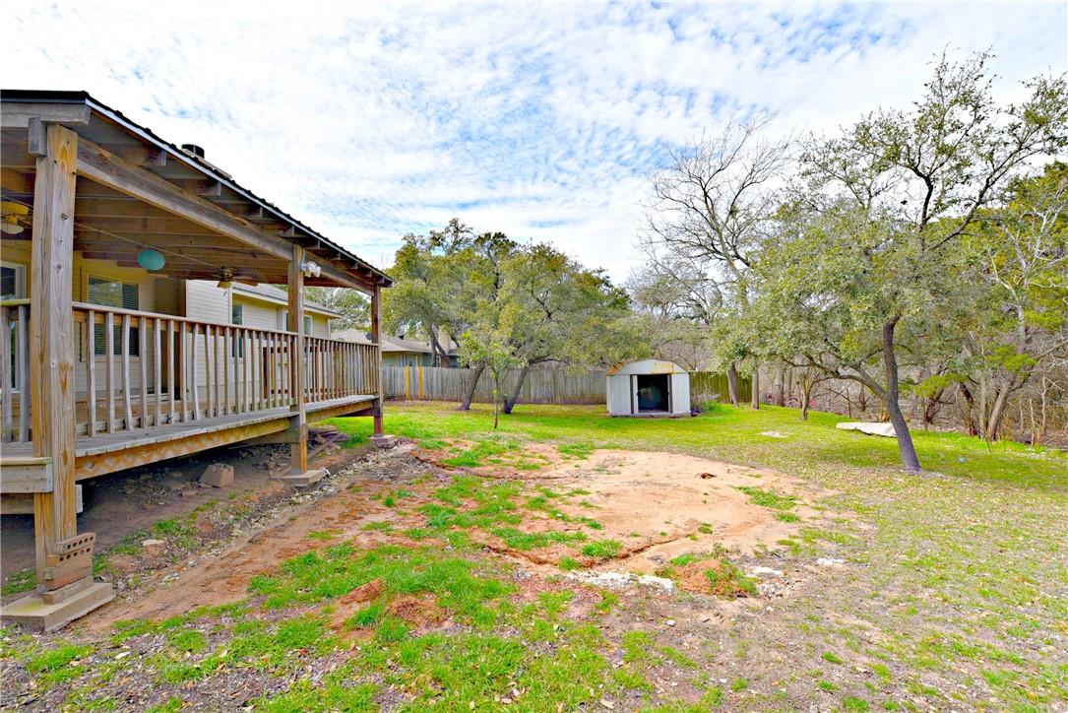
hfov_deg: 104.2
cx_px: 534
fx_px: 415
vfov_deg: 81.2
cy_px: 356
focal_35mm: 14
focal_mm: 14
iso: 200
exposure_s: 1/400
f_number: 9
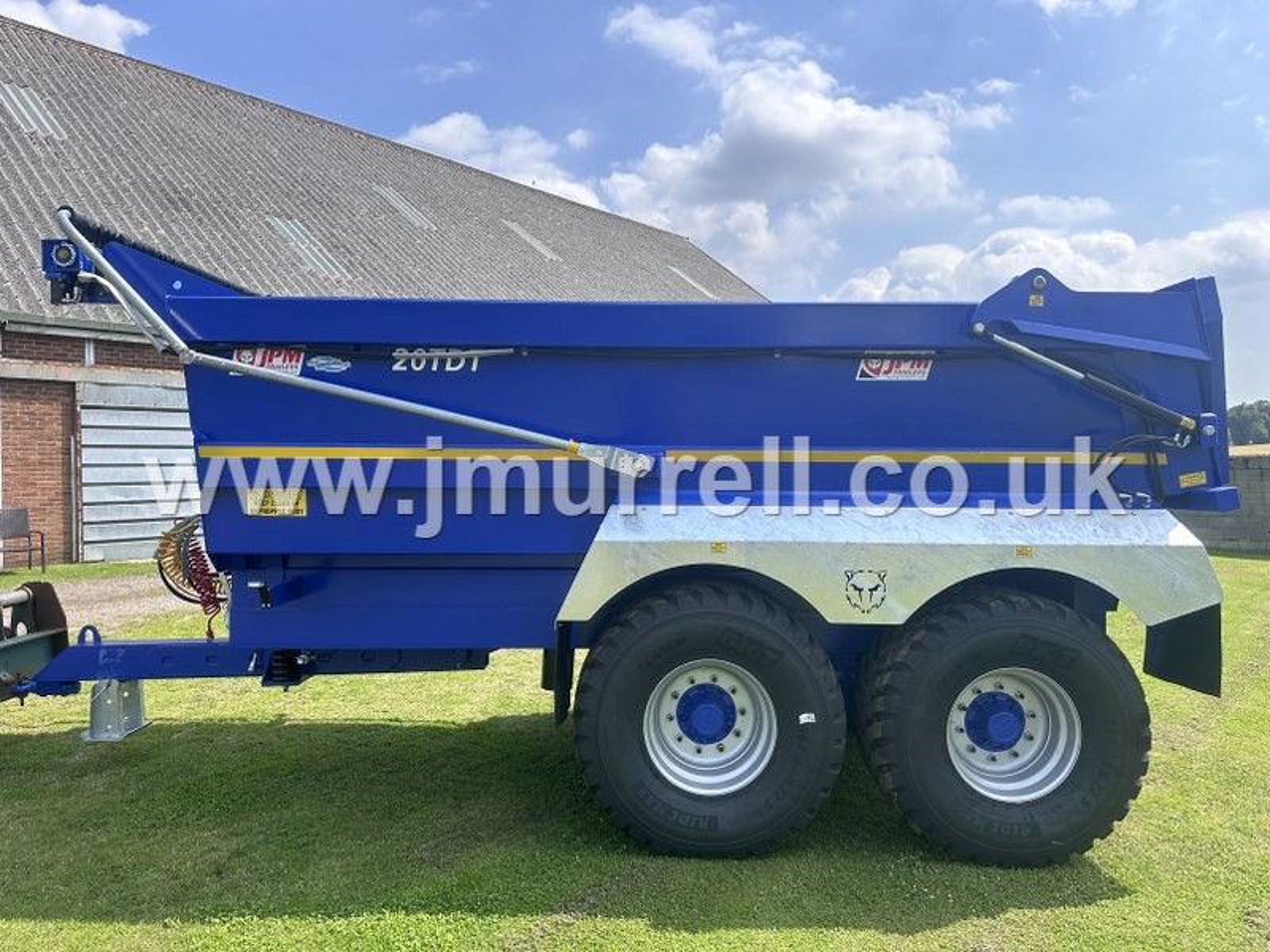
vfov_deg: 56.8
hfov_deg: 71.6
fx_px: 881
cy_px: 476
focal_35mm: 24
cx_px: 635
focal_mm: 6.86
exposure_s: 1/1587
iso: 80
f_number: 1.78
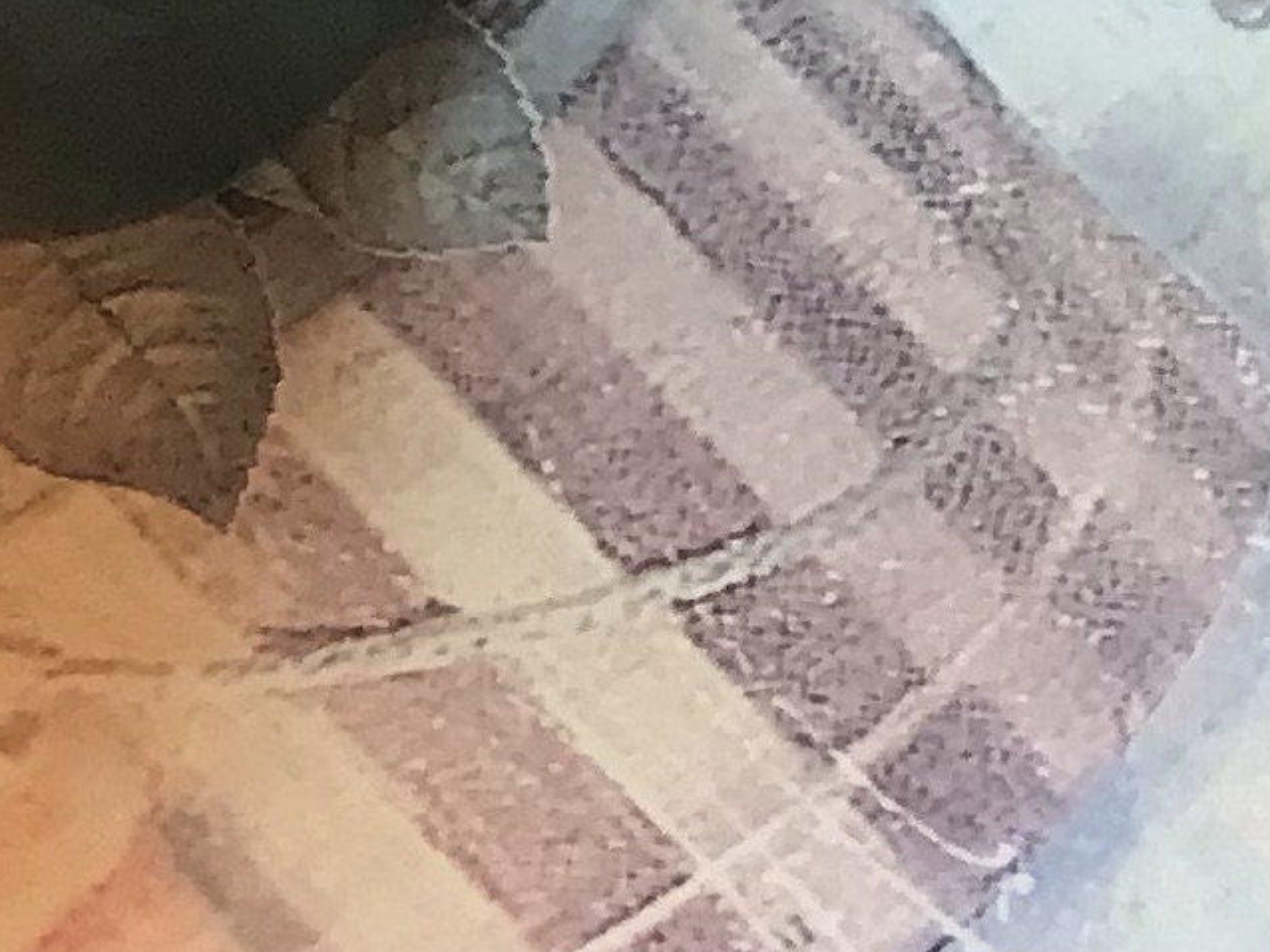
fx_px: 6491
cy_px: 1655
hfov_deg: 9.1
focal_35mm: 177
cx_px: 3776
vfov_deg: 8.1
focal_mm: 3.99
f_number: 1.8
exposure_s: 1/100
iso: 25
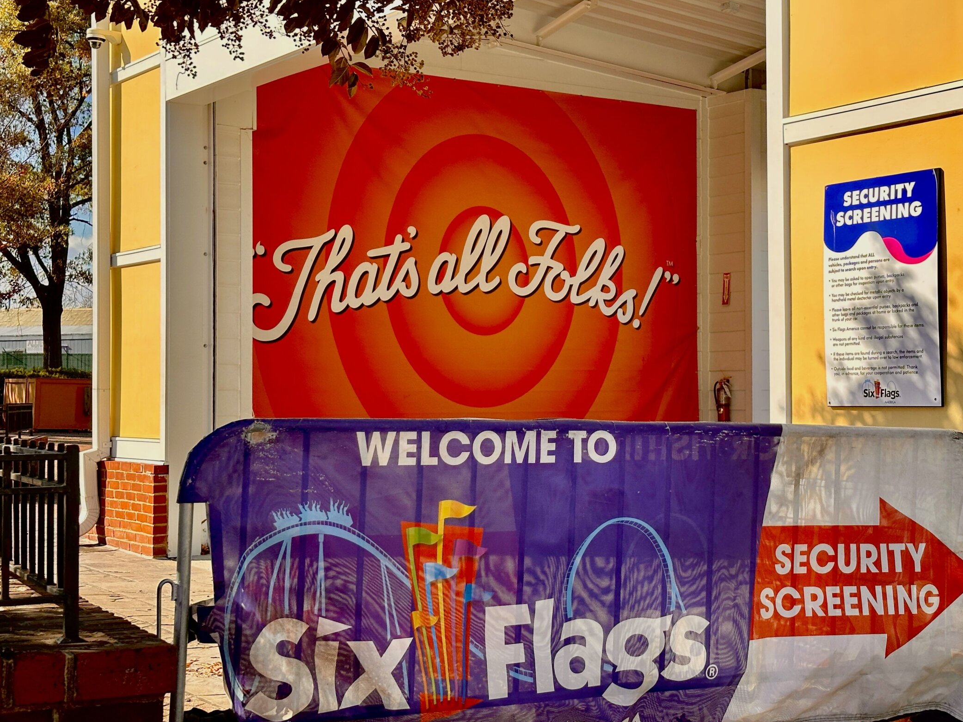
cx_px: 584
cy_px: 343
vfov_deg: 24.8
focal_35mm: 59
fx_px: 1641
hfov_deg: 32.6
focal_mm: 6.86
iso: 64
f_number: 1.78
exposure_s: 1/2469
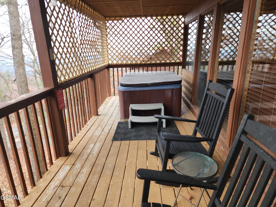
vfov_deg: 58.9
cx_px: 138
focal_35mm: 23
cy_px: 104
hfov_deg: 73.9
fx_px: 183
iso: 20
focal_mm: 6.4
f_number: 1.8
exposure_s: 1/60
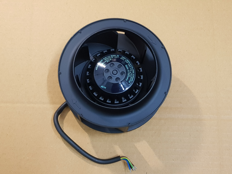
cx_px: 116
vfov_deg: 53.1
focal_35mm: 26
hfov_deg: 67.3
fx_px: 174
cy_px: 87
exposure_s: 1/11
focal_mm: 4.3
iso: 200
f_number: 1.7
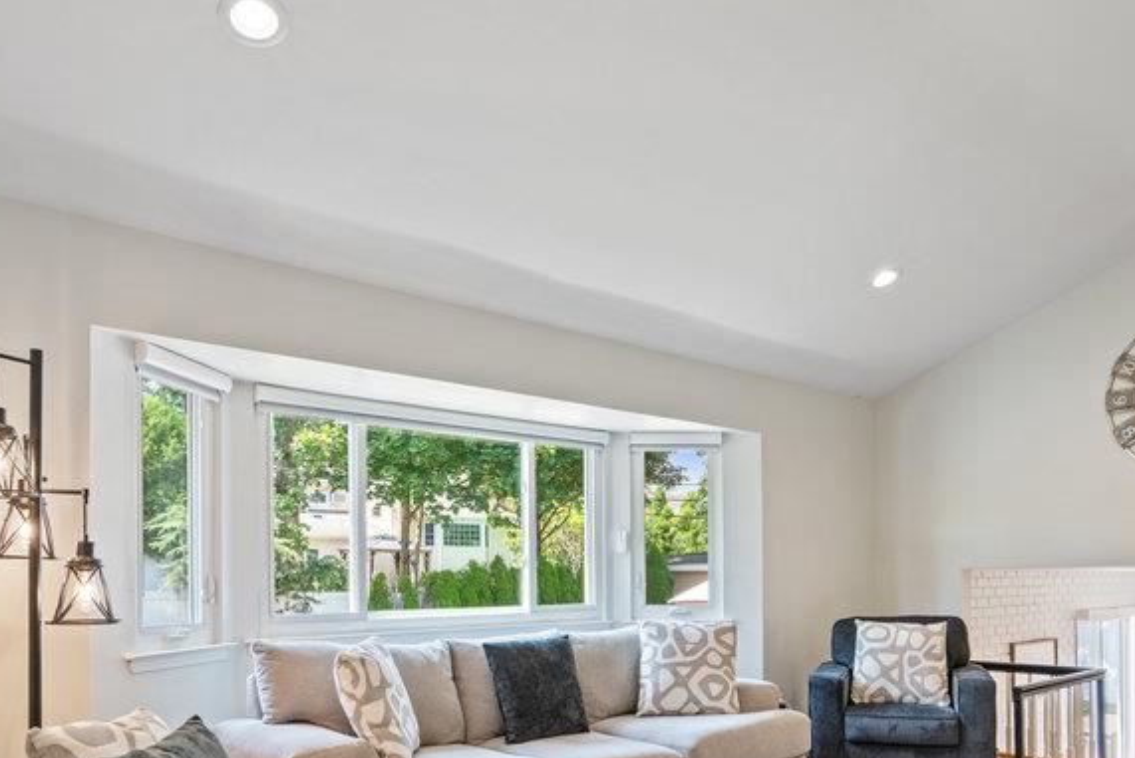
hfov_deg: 65.1
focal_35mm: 28
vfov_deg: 44.6
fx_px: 883
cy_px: 582
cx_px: 652
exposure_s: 1/10
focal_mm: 16
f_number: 5.6
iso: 640
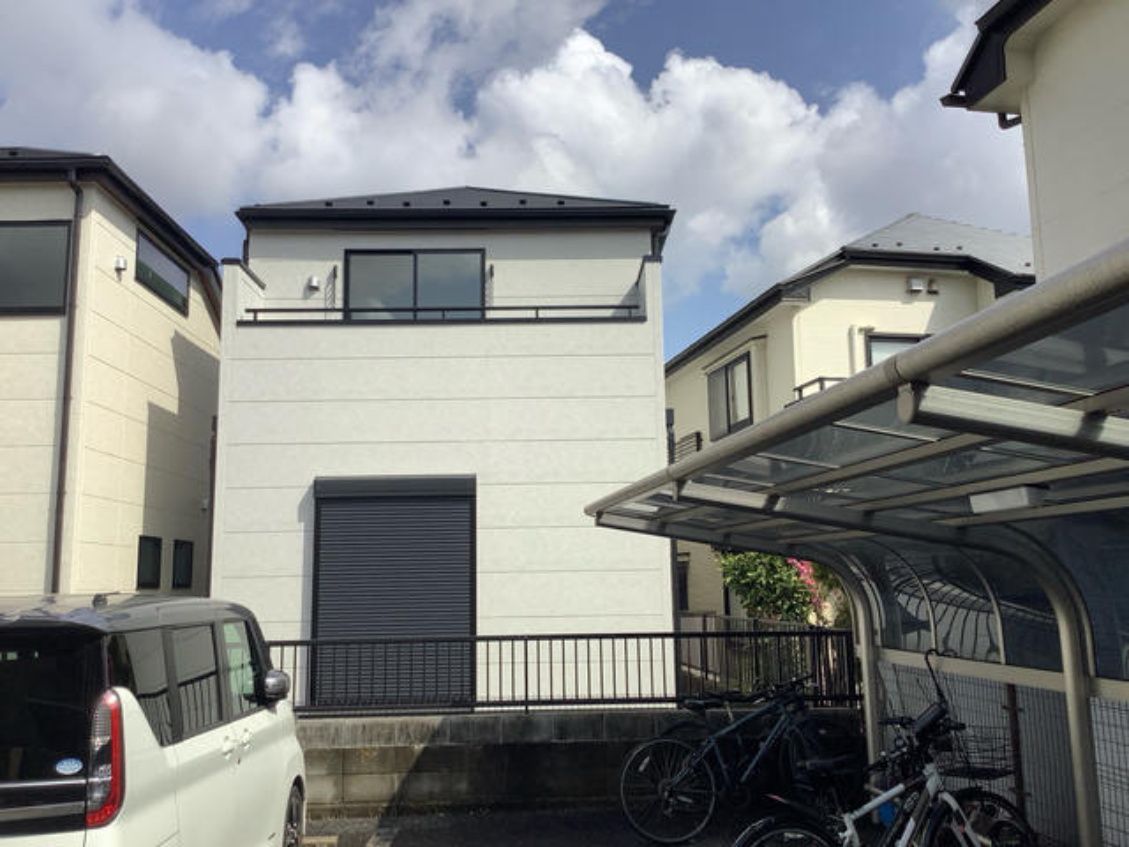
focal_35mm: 31
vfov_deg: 45.4
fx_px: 1011
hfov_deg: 58.4
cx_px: 564
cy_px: 424
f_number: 2.4
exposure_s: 1/1852
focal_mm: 3.3
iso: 25
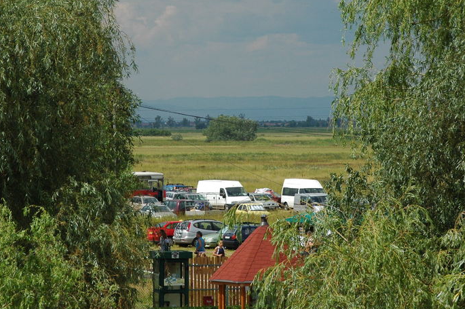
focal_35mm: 208
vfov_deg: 6.6
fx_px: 2679
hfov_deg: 9.9
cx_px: 233
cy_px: 130
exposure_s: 1/500
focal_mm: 105
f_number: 9.5
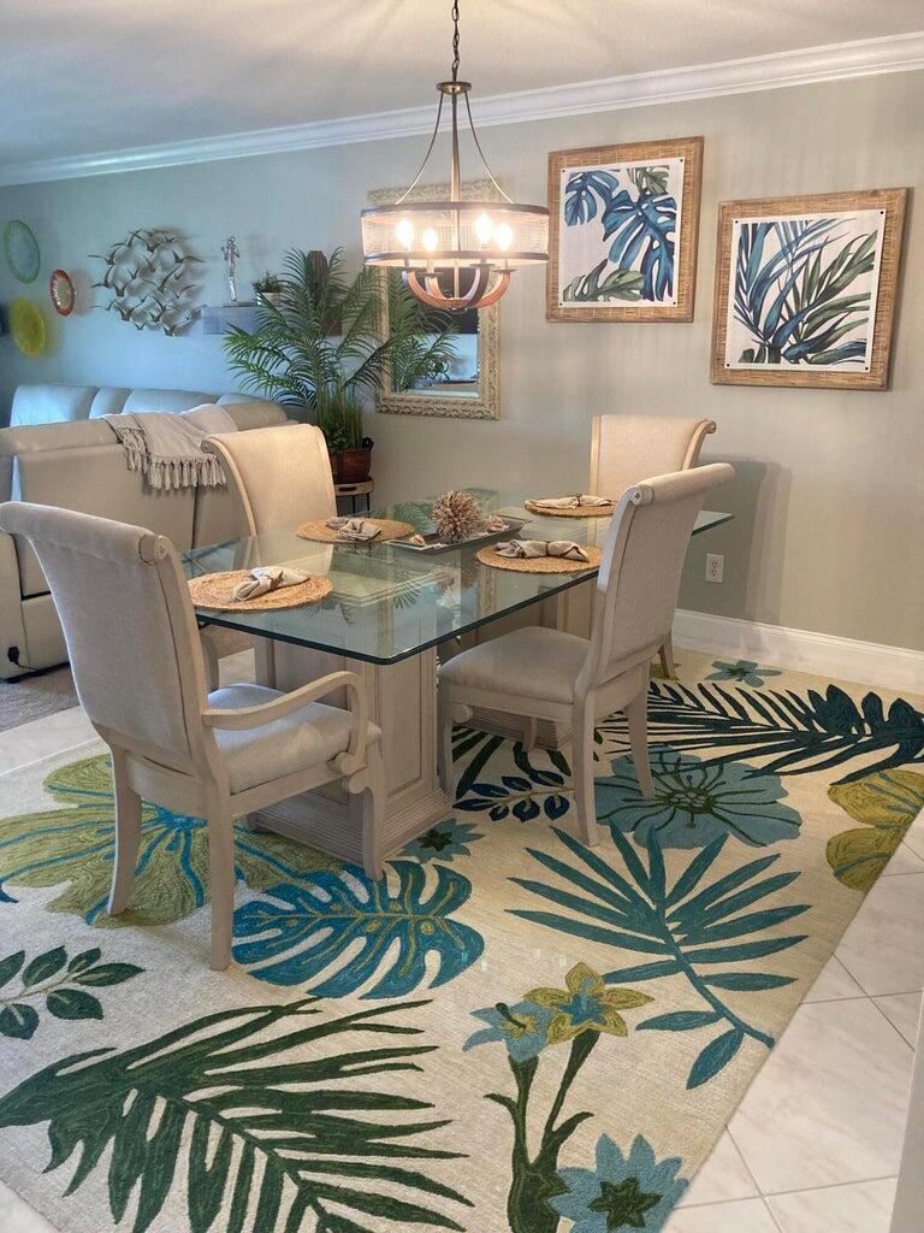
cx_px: 462
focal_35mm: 28
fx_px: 997
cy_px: 616
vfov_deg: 63.4
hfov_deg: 49.7
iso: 200
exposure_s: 1/60
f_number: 1.8
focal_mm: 3.99
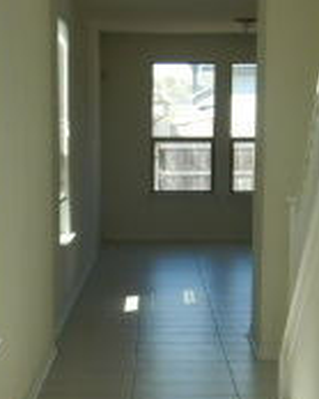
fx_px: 1016
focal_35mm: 86
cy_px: 287
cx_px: 119
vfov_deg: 22.1
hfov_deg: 17.8
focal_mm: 4.3
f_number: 2.8
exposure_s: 1/250
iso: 125
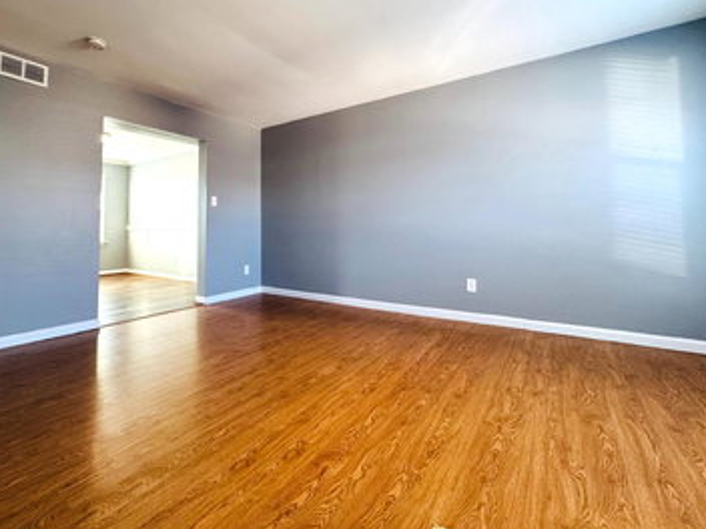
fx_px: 347
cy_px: 212
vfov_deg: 73.9
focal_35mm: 17
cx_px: 308
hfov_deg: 90.6
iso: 400
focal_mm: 2.22
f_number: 2.2
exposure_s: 1/60
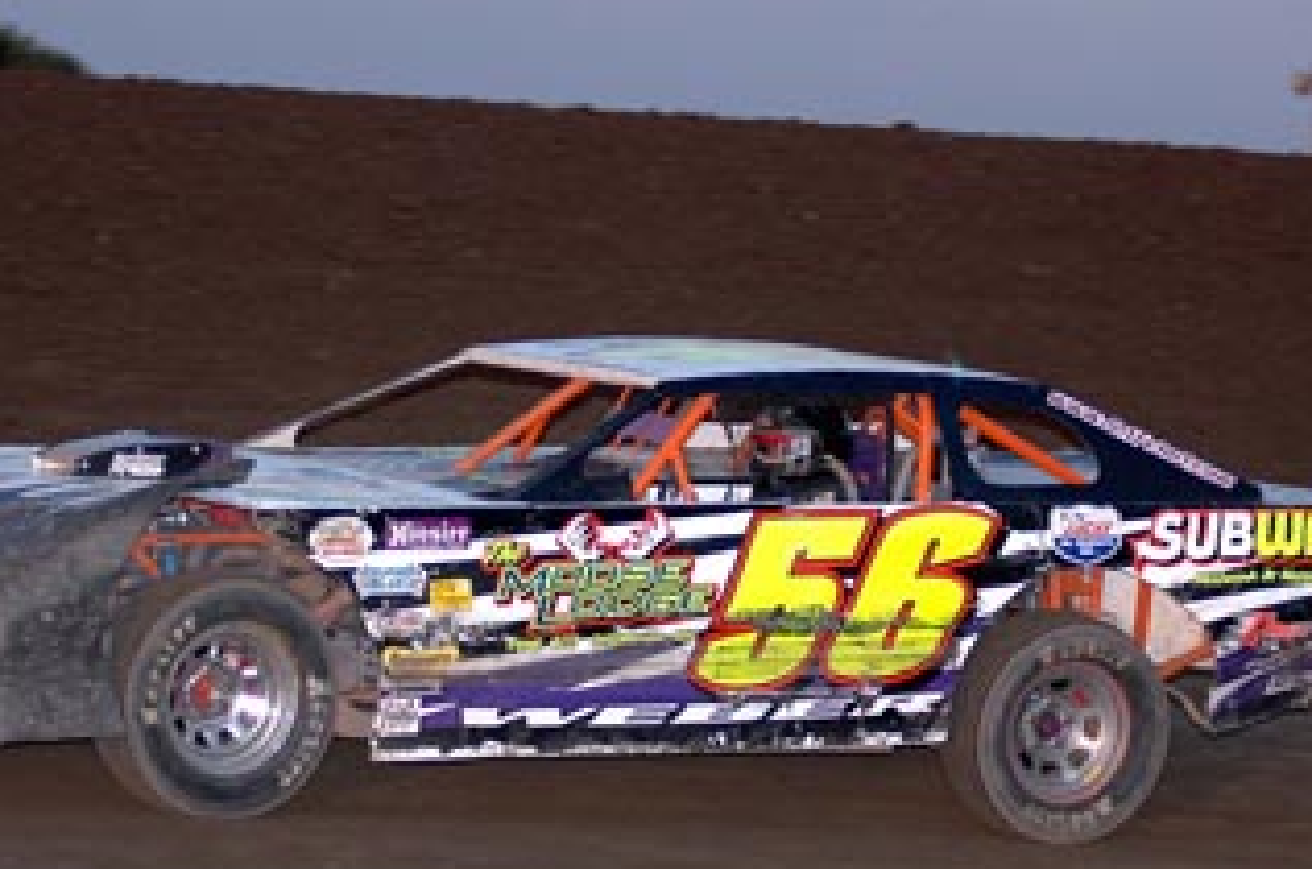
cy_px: 484
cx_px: 596
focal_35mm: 213
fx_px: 7747
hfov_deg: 9.7
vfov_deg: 6.4
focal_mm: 90
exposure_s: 1/500
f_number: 2.8
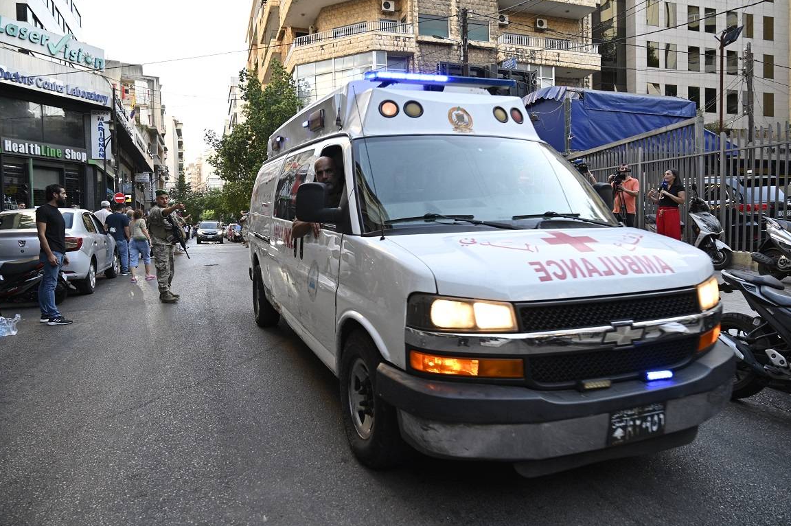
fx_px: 549
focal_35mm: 25
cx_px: 386
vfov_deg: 51.2
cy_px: 258
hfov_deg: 71.5
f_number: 4
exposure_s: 1/500
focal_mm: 24
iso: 1600
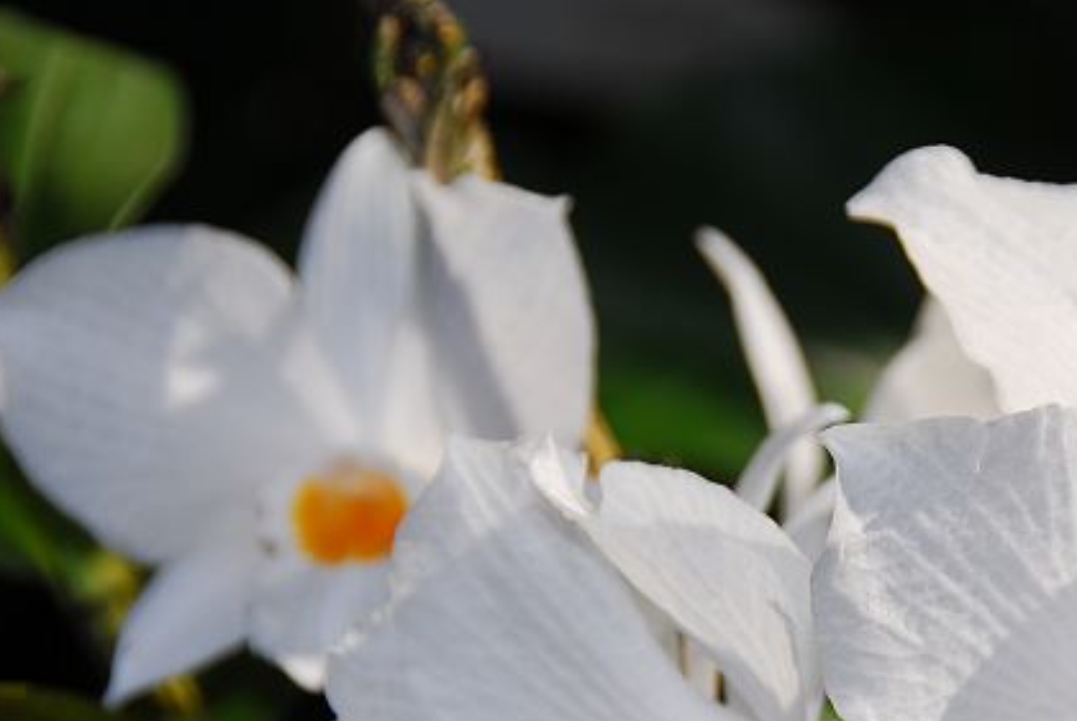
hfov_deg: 6.7
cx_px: 822
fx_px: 9133
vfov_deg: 4.5
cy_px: 593
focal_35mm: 305
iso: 100
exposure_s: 1/250
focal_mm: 105
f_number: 7.1
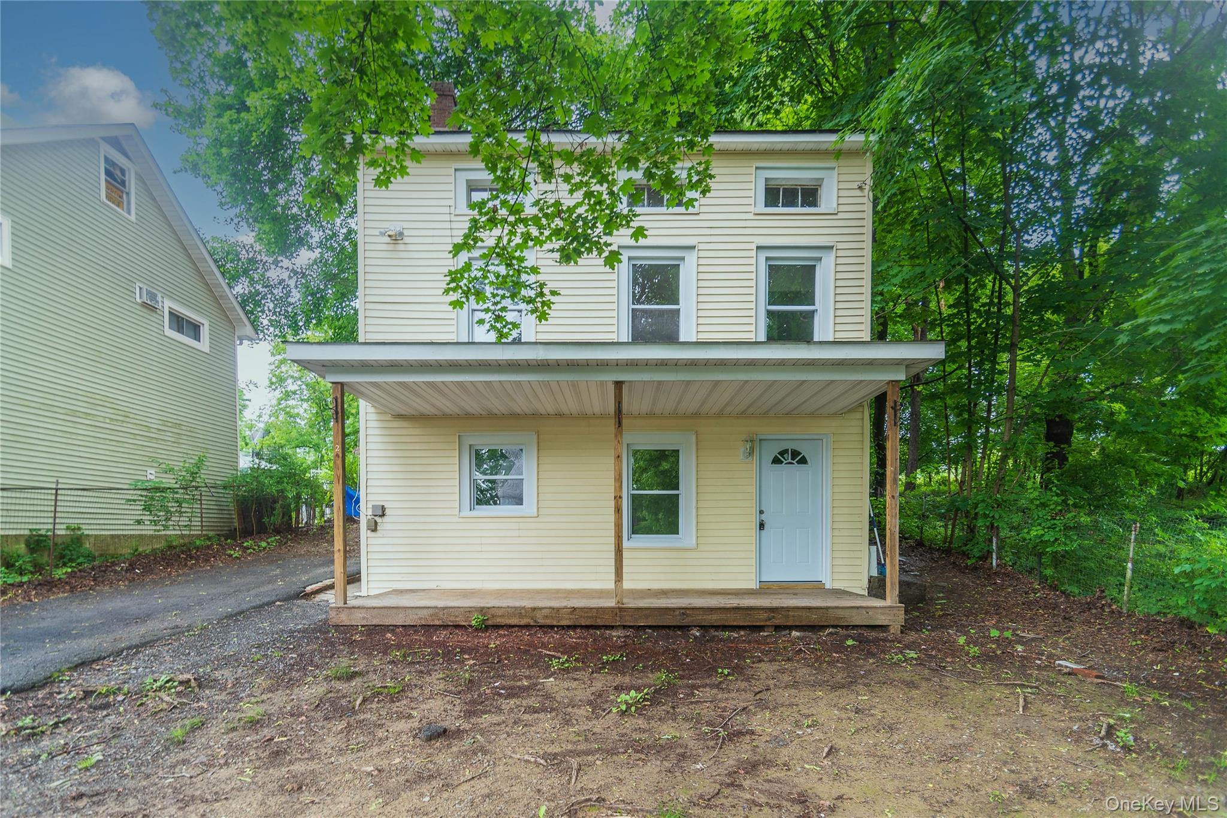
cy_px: 409
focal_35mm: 15
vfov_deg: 77.3
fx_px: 511
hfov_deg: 100.4
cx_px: 614
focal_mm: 10
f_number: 4
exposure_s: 1/60
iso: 100
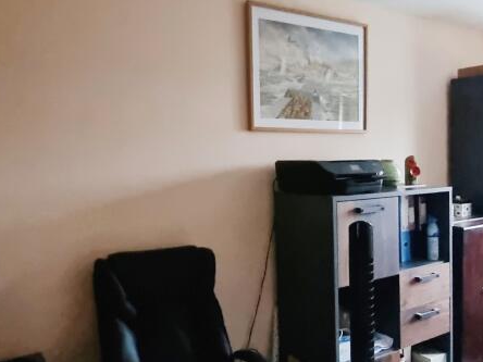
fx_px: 419
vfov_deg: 46.4
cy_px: 226
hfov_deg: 59.9
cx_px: 232
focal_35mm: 30
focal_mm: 2.2
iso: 1600
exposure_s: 1/25
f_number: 2.2
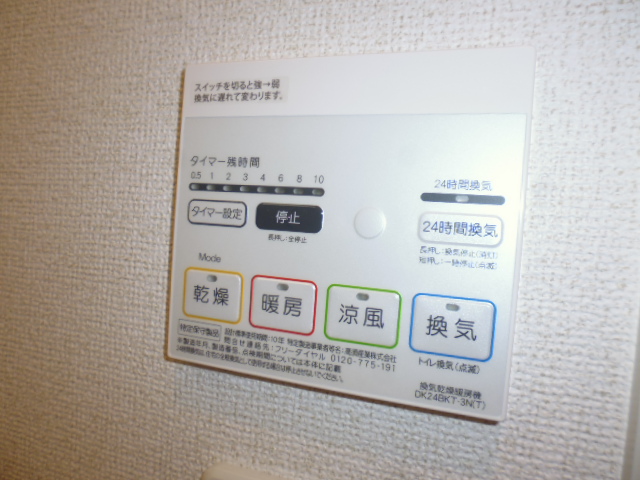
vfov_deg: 56.8
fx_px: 444
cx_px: 320
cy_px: 240
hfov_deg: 71.6
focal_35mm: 24
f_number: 2.8
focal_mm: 4.3
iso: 100
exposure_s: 1/60
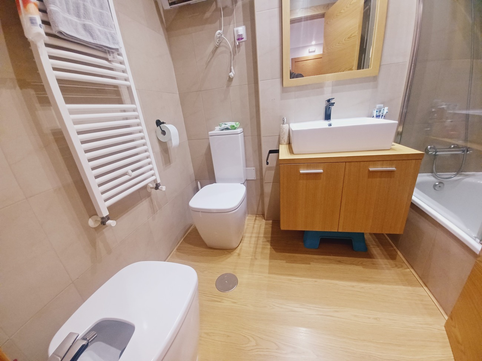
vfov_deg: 89.9
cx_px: 241
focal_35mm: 13
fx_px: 181
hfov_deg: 106.2
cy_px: 180
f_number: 2.2
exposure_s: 1/33
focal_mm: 1.42
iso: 125
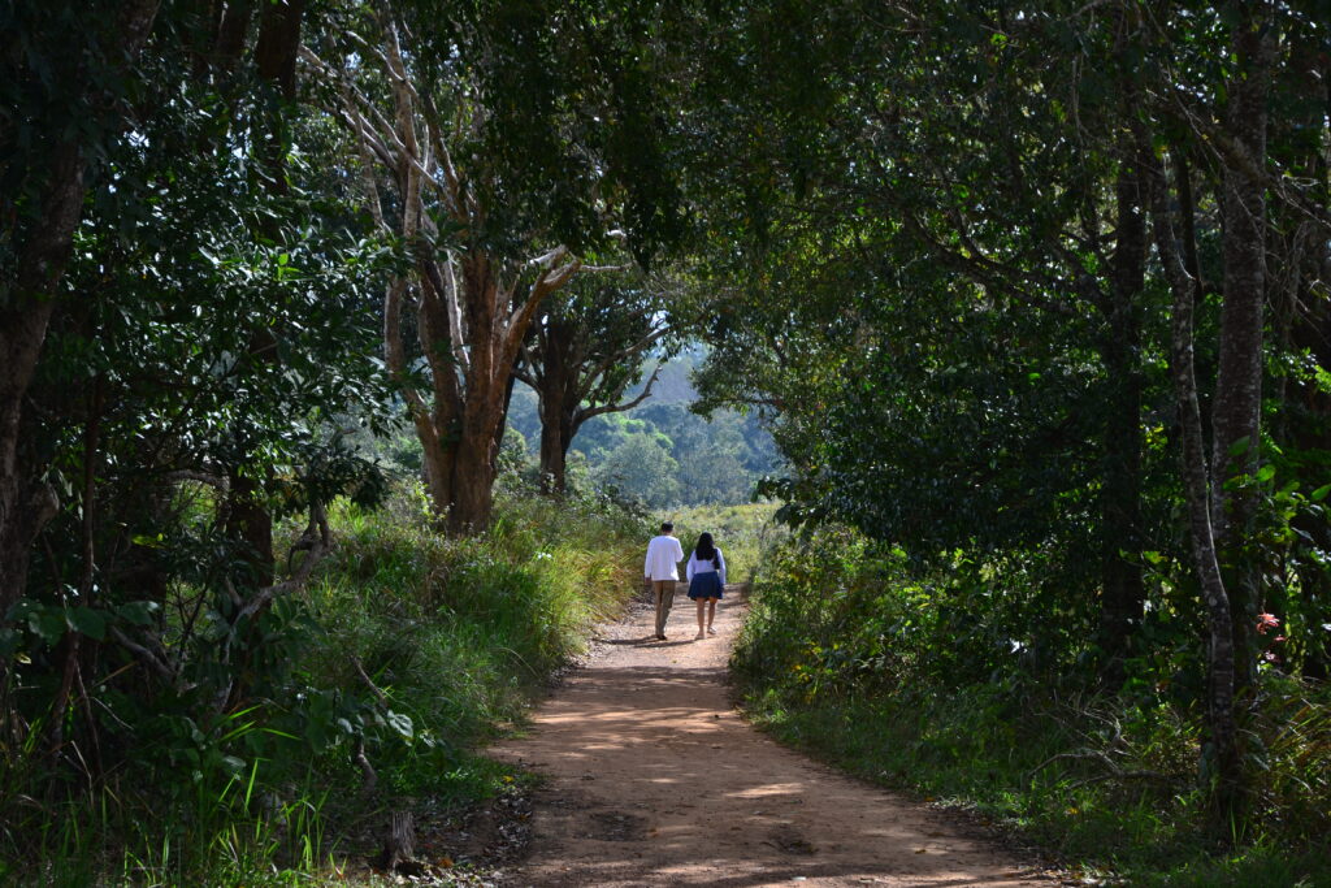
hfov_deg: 27.0
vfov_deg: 18.2
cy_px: 444
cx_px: 666
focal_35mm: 75
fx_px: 2773
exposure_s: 1/500
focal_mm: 50
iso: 125
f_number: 4.5
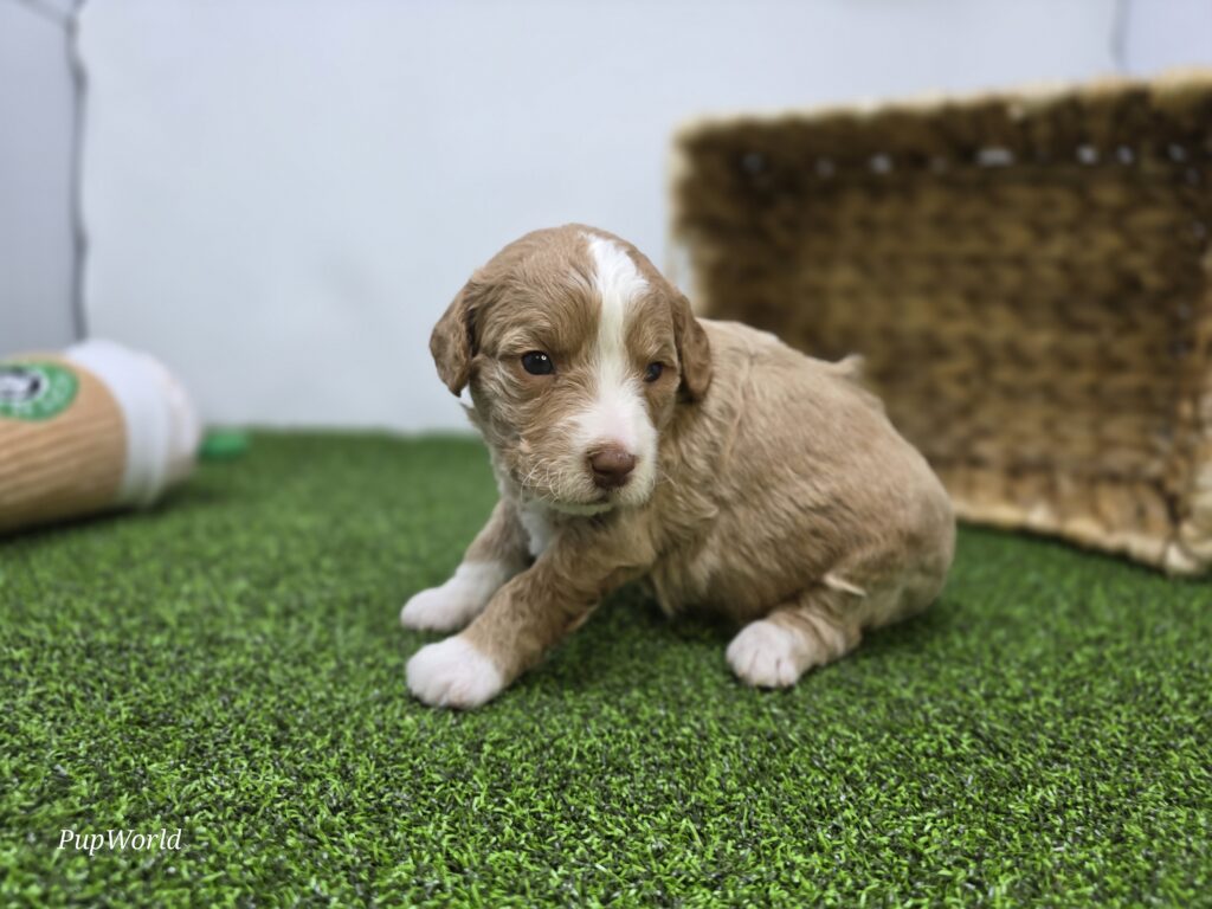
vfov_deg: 58.9
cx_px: 606
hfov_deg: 73.9
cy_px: 454
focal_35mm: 23
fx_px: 805
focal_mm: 6.3
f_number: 1.7
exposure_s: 1/120
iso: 64
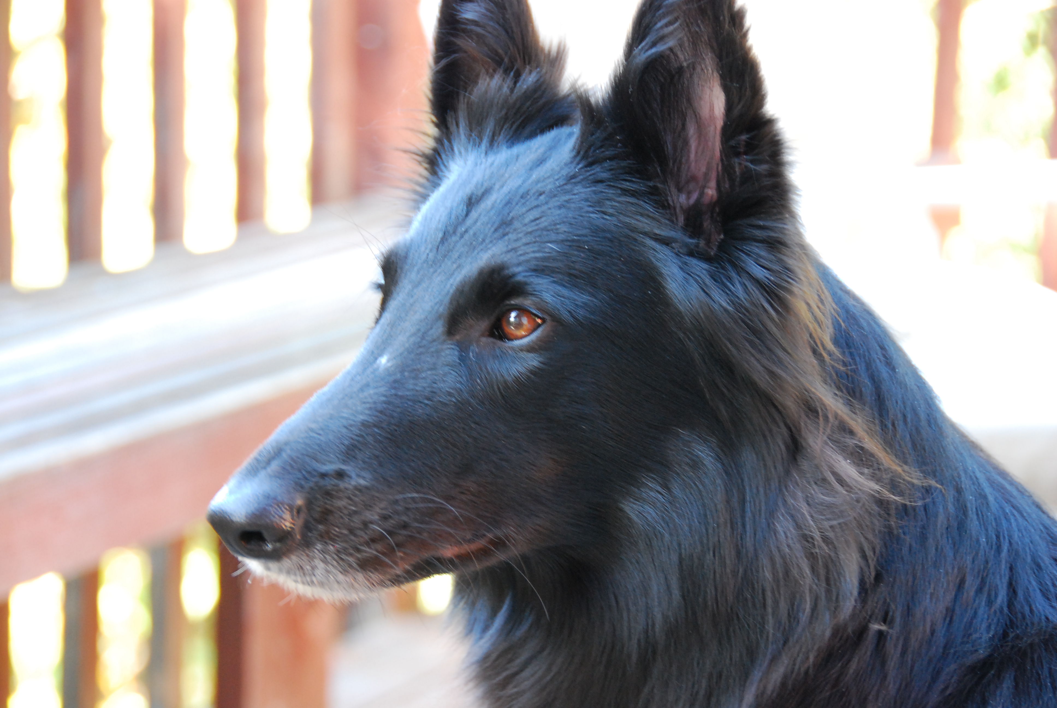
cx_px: 528
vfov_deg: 10.2
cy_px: 354
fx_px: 3968
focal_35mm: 135
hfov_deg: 15.2
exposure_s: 1/30
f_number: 5.3
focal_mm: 90
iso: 720
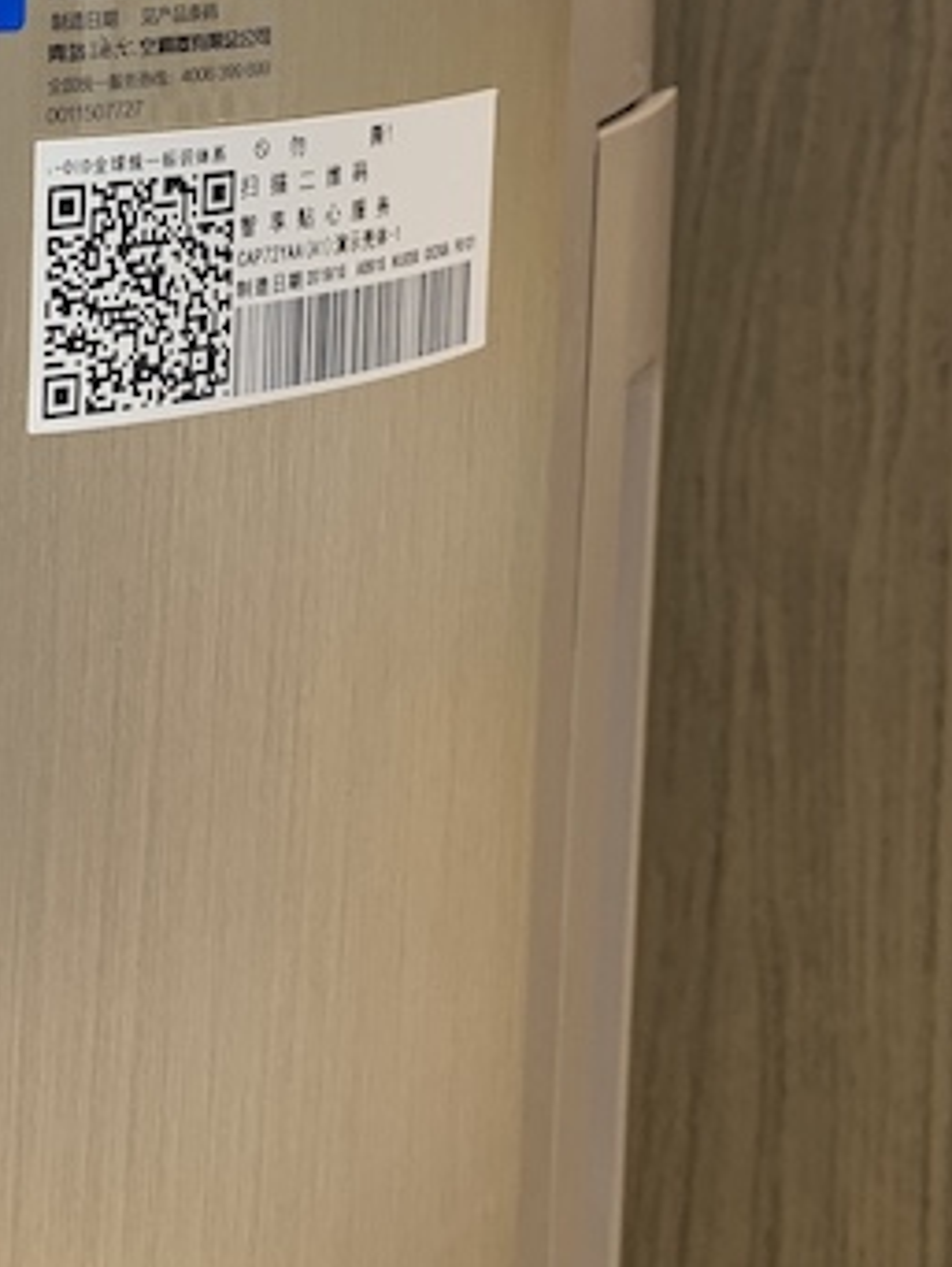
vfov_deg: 23.2
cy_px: -141
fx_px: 2893
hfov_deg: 17.1
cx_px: -426
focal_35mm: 79
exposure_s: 1/100
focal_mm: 4.25
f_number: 1.8
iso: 50
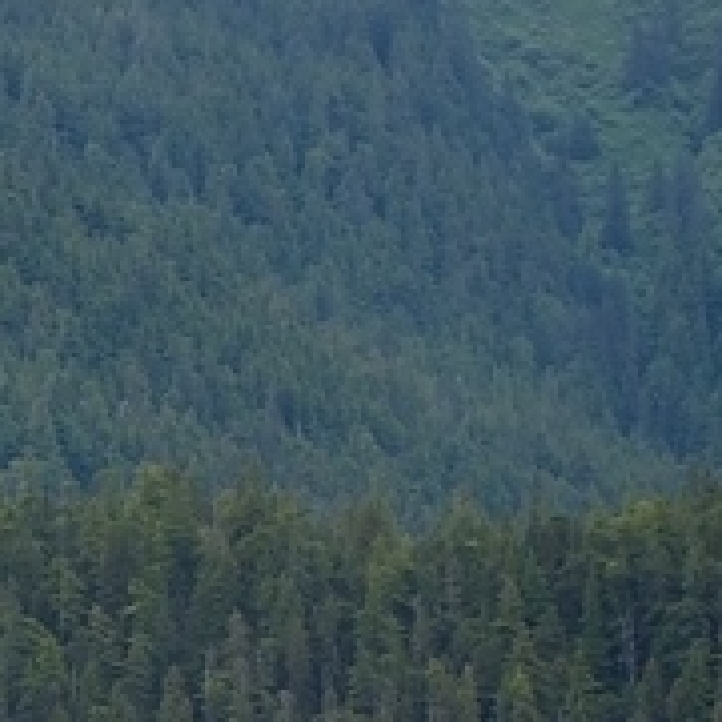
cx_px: -1312
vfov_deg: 4.2
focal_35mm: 422
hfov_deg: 4.0
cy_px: 193
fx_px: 9958
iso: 100
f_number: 7.1
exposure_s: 1/200
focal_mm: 70
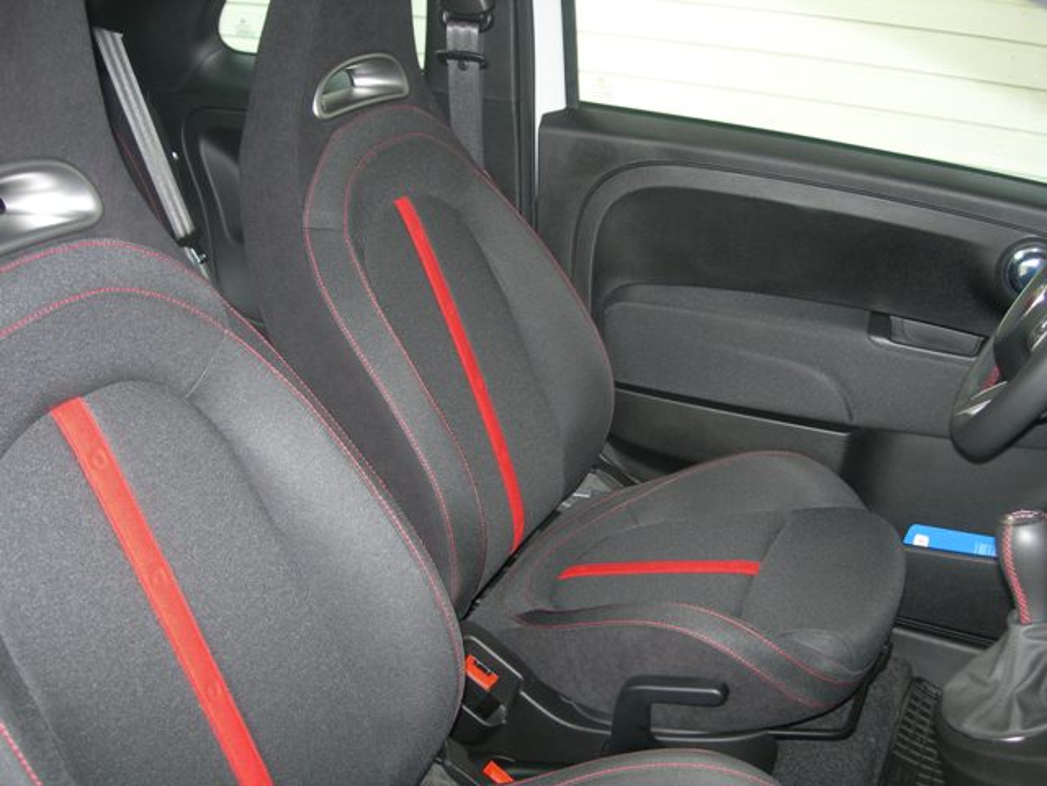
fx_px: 1149
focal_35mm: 38
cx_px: 524
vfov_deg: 37.7
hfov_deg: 49.0
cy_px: 393
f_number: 2.8
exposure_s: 1/60.1
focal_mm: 7.8
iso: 83
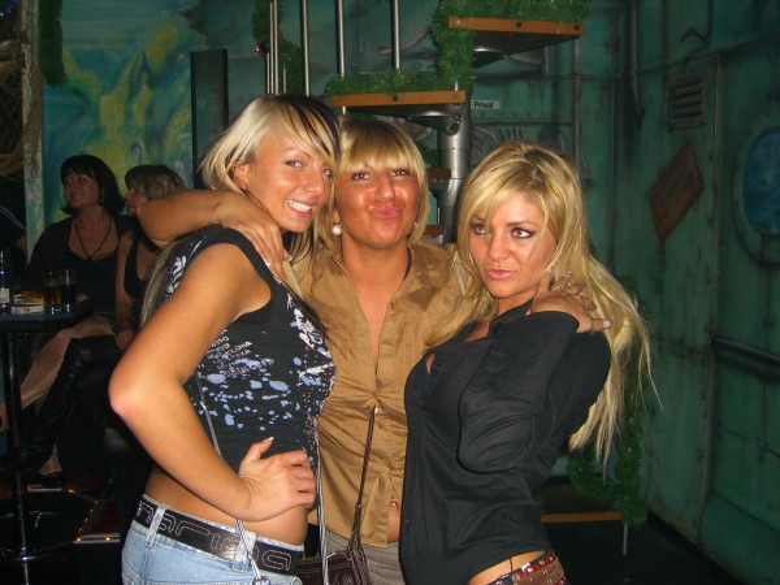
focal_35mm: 38
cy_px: 292
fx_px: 856
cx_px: 390
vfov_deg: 37.7
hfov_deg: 49.0
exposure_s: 1/60
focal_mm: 7.9
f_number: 2.8
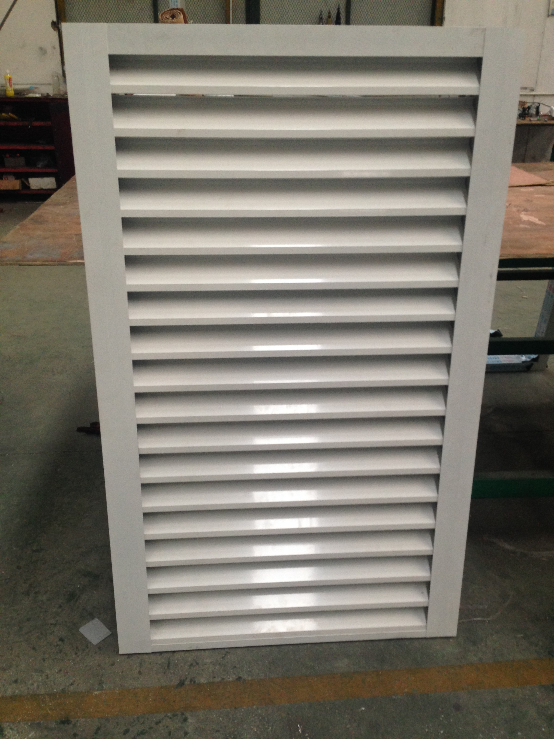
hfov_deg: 42.9
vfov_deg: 55.4
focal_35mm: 33
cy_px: 370
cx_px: 277
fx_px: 704
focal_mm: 4.12
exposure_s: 1/20
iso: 125
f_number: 2.4
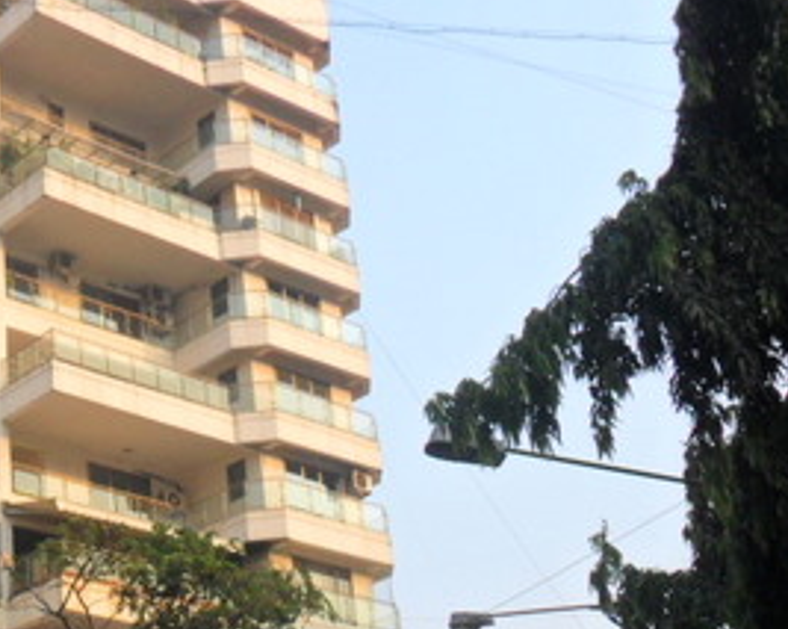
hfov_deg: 24.4
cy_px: 496
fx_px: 1747
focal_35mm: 75
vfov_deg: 20.2
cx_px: 18
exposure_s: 1/180
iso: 100
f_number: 3.7
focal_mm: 5.7
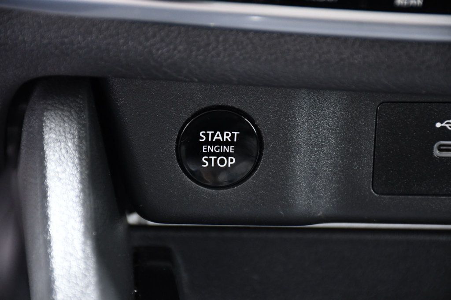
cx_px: 226
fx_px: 1966
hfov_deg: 13.1
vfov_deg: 8.7
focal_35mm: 157
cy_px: 150
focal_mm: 105
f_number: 5.6
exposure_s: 1/13
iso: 2500
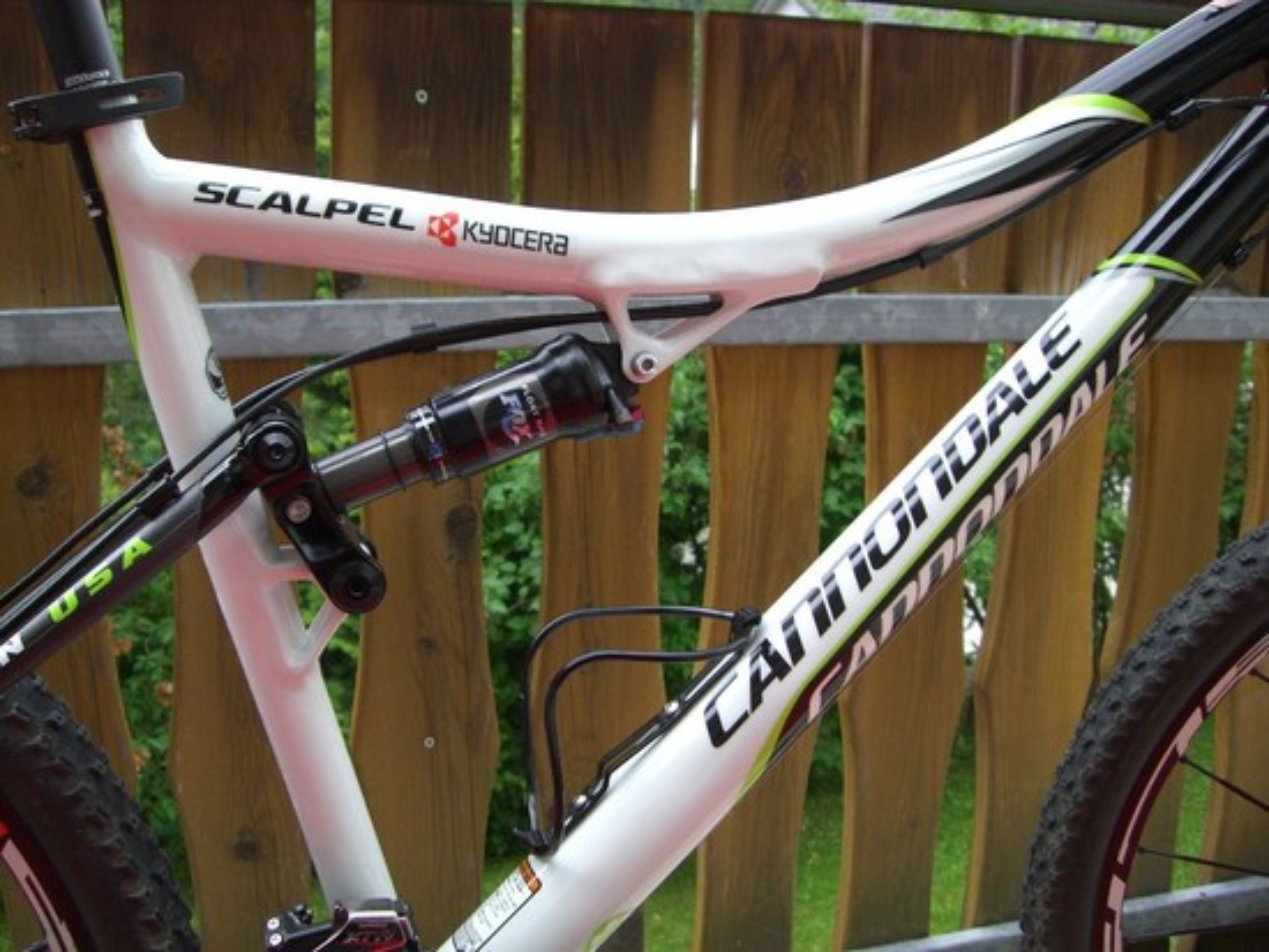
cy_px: 476
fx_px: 1394
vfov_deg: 37.7
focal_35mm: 38
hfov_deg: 49.0
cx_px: 634
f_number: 2.7
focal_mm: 6.2
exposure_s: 1/125
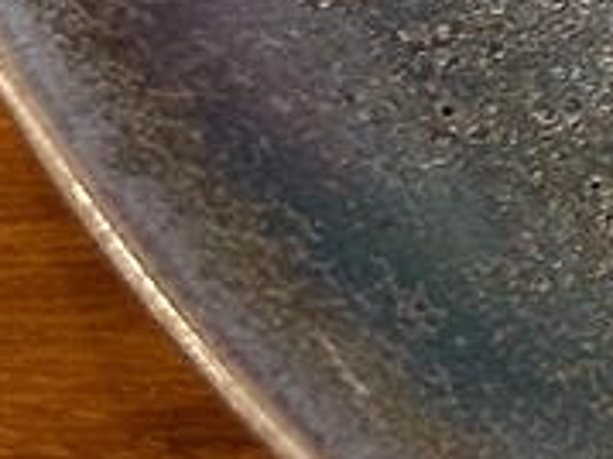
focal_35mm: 322
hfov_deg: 5.7
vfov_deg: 4.5
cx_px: 1877
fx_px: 5698
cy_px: -617
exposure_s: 1/60
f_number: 1.78
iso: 64
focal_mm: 6.86
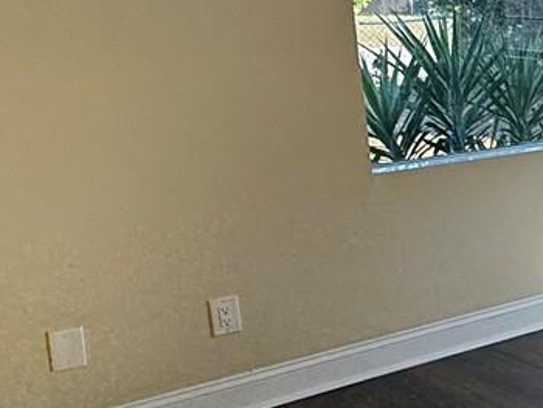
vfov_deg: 23.0
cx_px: 951
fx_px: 1005
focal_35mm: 64
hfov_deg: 21.3
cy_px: 189
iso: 64
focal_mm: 2.22
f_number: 2.2
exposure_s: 1/210
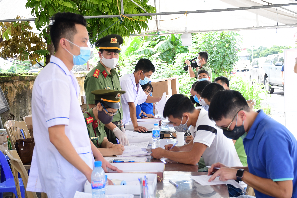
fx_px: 433
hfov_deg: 37.9
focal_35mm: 52
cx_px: 148
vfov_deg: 25.8
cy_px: 99
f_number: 4.2
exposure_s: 1/200
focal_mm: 35
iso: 500
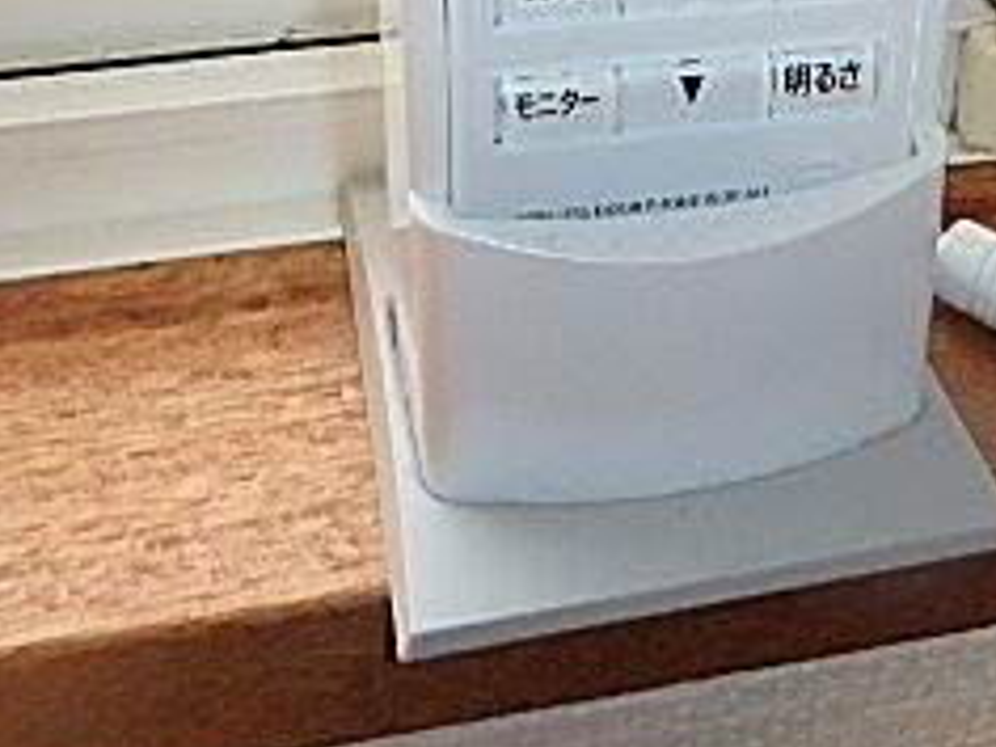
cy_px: -148
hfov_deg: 33.6
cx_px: 629
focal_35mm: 57
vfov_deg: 23.5
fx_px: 1640
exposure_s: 1/30
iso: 160
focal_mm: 3.7
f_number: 3.5
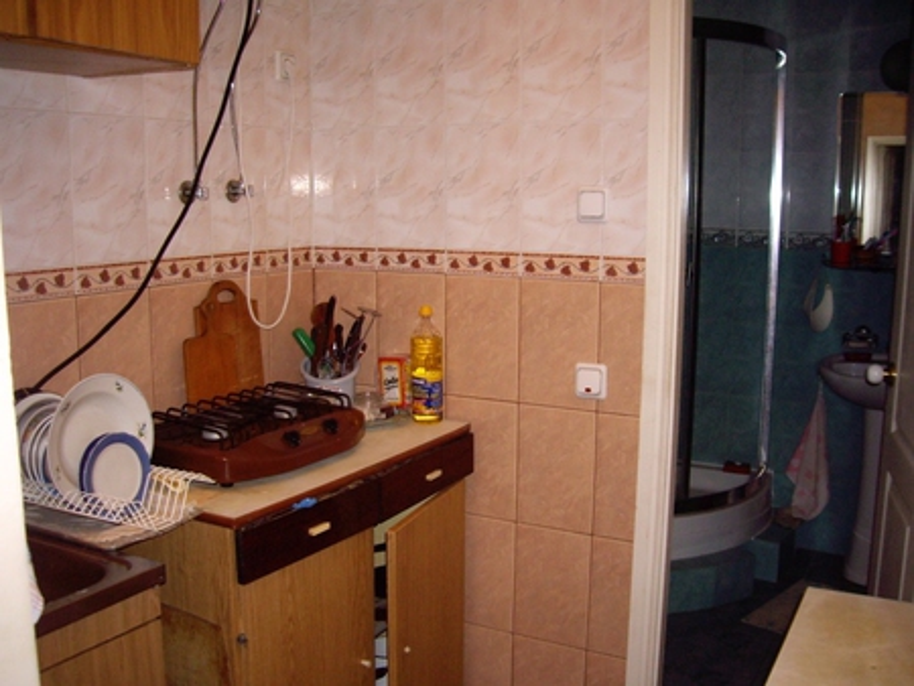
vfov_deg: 37.8
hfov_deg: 49.0
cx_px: 457
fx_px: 1004
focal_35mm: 38
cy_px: 343
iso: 200
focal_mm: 6.2
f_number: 2.7
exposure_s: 1/40
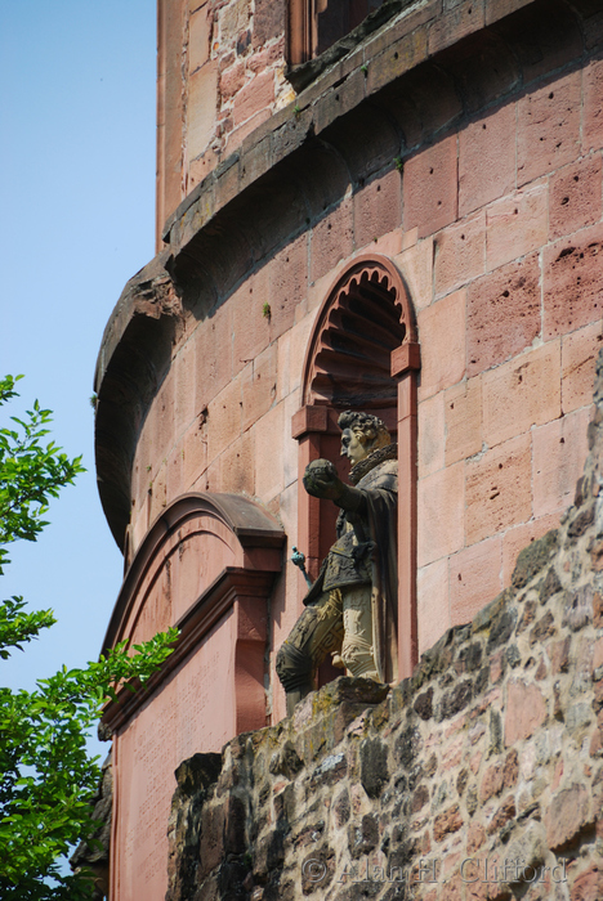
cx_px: 302
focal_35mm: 300
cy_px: 450
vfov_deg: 6.9
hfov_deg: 4.6
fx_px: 7522
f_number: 5.6
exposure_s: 1/320
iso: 100
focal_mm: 200
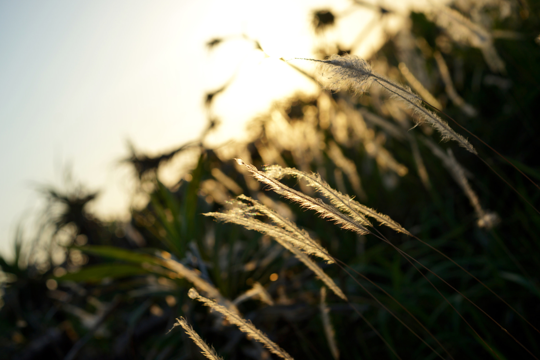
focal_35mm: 56
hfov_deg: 35.6
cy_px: 182
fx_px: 840
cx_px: 270
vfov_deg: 24.2
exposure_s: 1/500
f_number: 4.5
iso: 100
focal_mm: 55
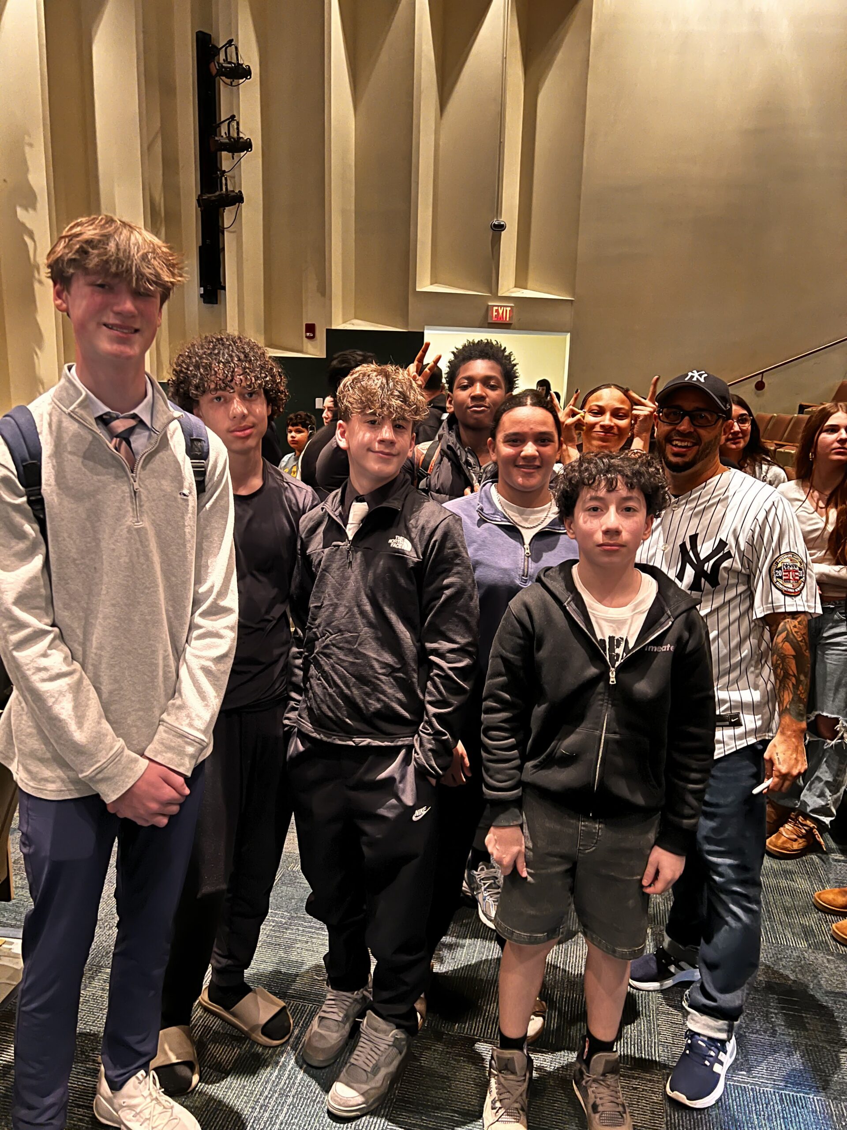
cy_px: 565
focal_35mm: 26
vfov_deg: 67.3
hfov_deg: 53.1
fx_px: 848
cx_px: 424
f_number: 1.5
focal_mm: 5.7
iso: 800
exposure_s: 1/17
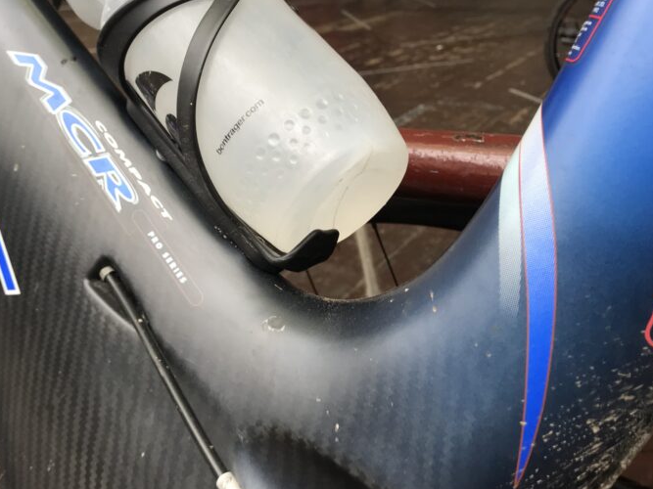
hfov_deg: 43.0
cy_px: 122
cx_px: 198
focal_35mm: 43
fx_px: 811
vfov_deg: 32.9
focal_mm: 3.99
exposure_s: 1/50
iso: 25
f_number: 1.8
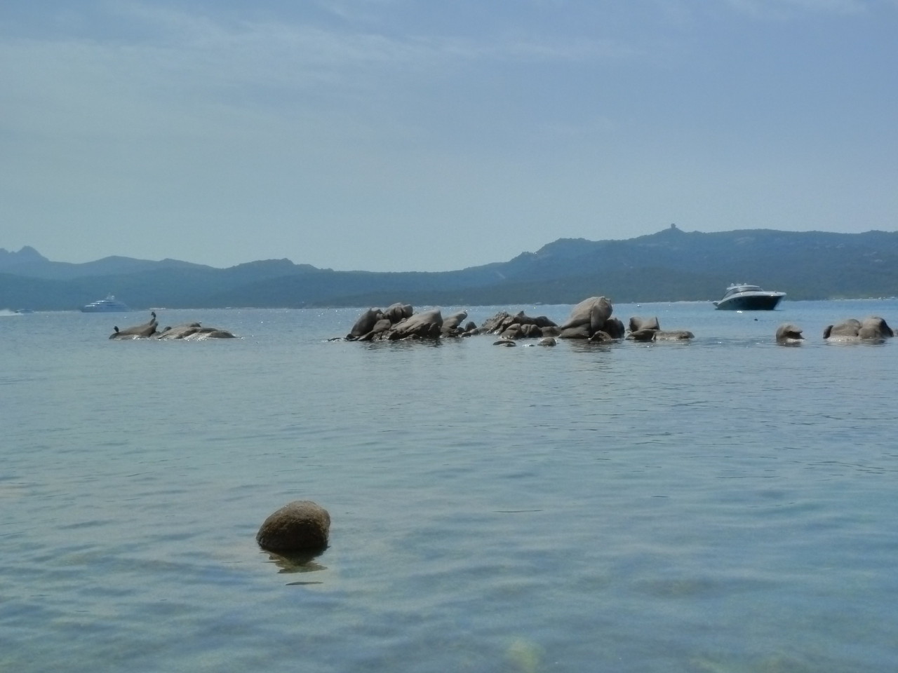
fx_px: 1141
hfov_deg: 42.9
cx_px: 449
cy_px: 336
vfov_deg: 32.9
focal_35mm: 44
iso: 400
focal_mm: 7.8
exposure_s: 1/800
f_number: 8
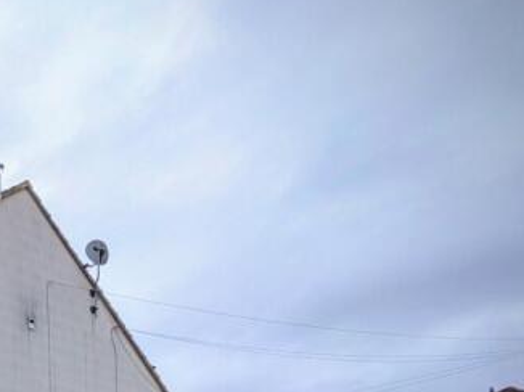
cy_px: 521
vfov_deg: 27.1
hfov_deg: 29.3
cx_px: -235
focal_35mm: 44
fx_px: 666
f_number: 2.2
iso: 50
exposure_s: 1/830
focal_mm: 1.85
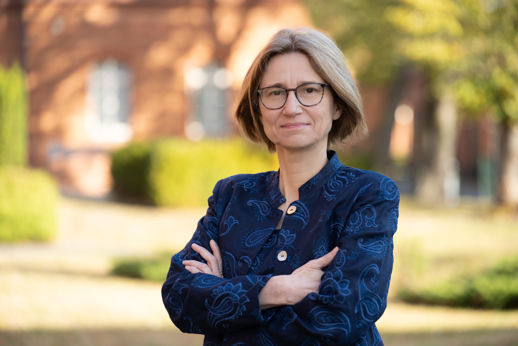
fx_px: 1583
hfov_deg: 18.6
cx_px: 259
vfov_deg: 12.5
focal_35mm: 110
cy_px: 173
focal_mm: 110
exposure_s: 1/500
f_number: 2.8
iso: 250
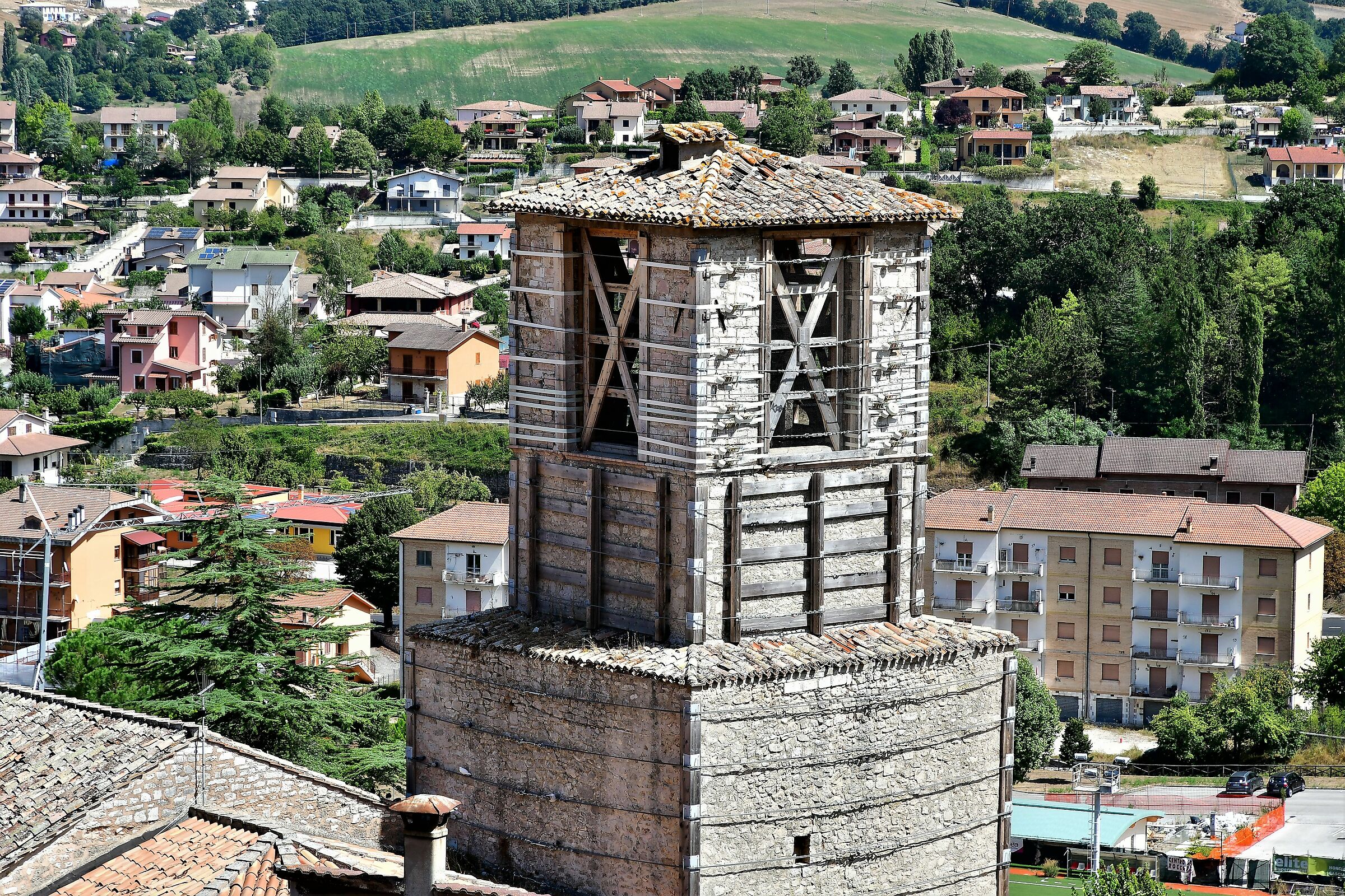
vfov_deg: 12.2
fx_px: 4184
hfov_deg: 18.3
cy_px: 448
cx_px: 672
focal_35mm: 112
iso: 200
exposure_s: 1/640
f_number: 7.1
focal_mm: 75
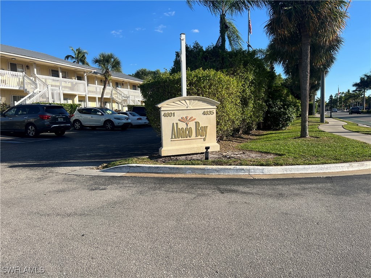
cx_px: 186
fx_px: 279
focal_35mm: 26
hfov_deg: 67.3
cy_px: 139
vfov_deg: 53.1
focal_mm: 5.7
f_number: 1.5
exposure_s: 1/3257
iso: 50
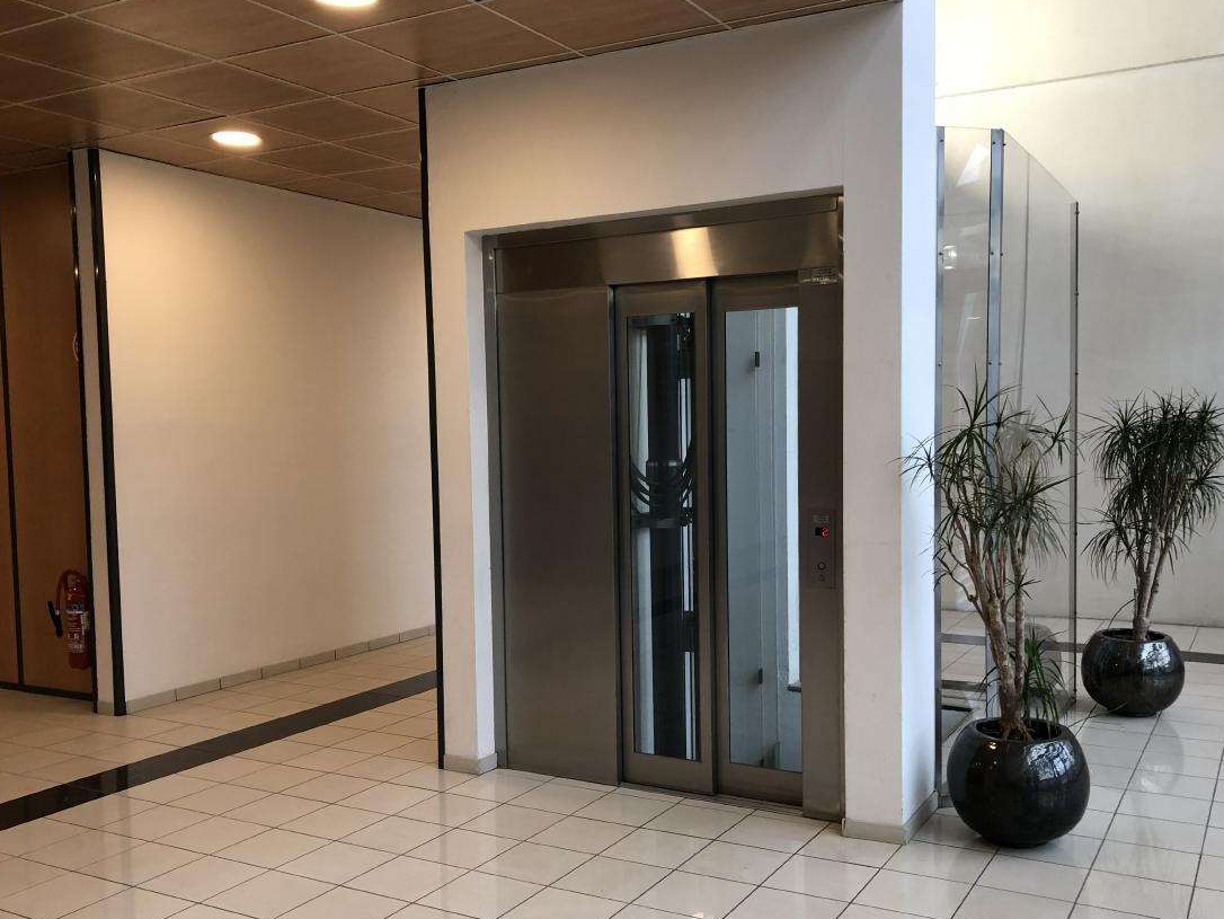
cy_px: 511
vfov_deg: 42.9
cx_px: 658
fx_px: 1167
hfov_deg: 55.3
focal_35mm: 33
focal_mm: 3.99
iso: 32
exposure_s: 1/25
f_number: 1.8
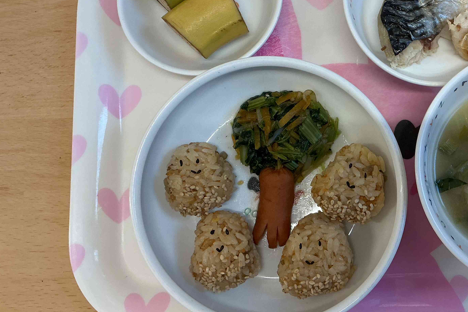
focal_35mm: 44
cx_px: 329
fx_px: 572
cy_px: 119
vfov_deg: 30.4
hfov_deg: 43.6
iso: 50
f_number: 1.8
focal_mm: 3
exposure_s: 1/100
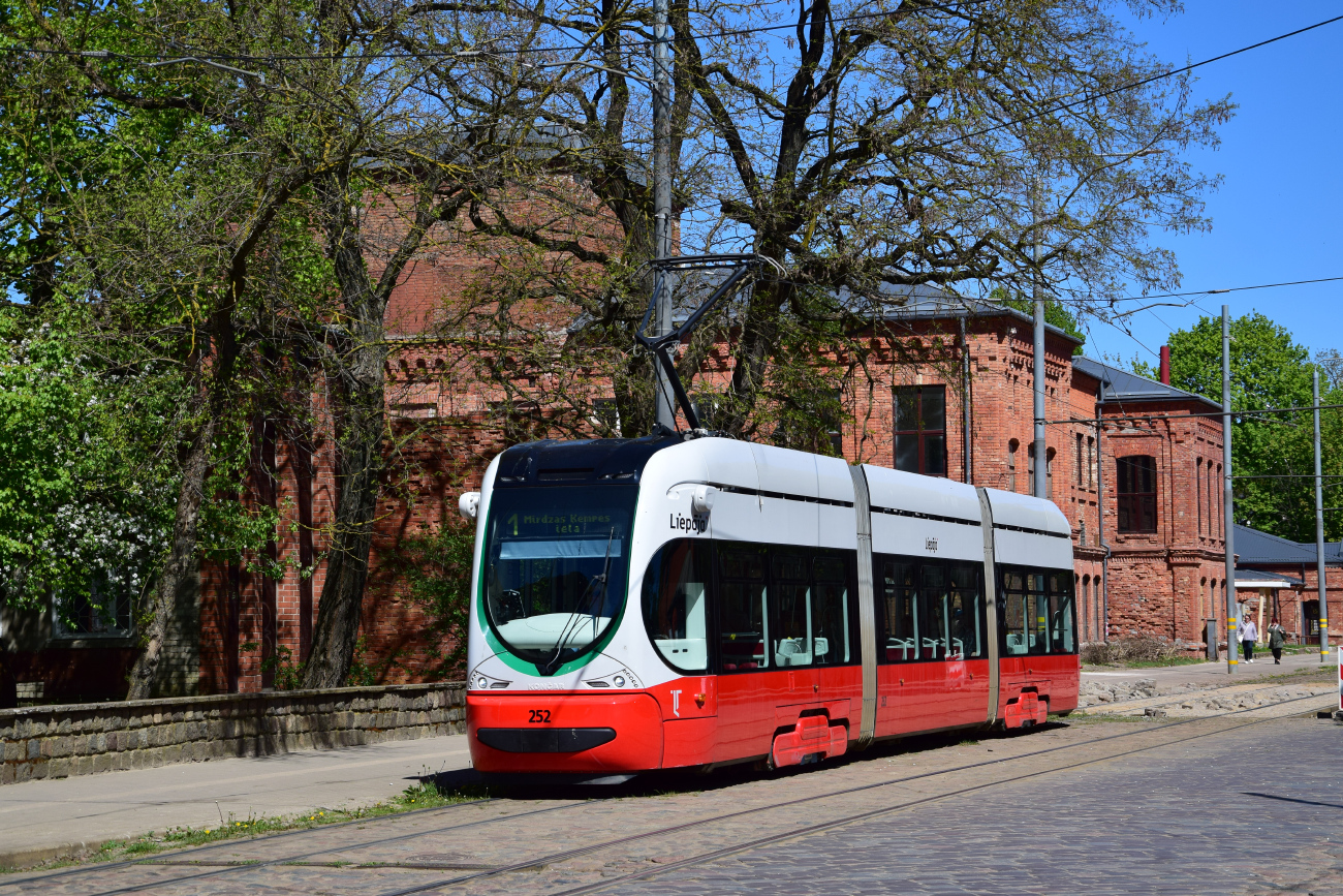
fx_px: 2798
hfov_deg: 27.0
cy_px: 448
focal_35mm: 75
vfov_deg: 18.2
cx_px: 672
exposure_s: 1/1000
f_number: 6.3
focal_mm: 50
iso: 200
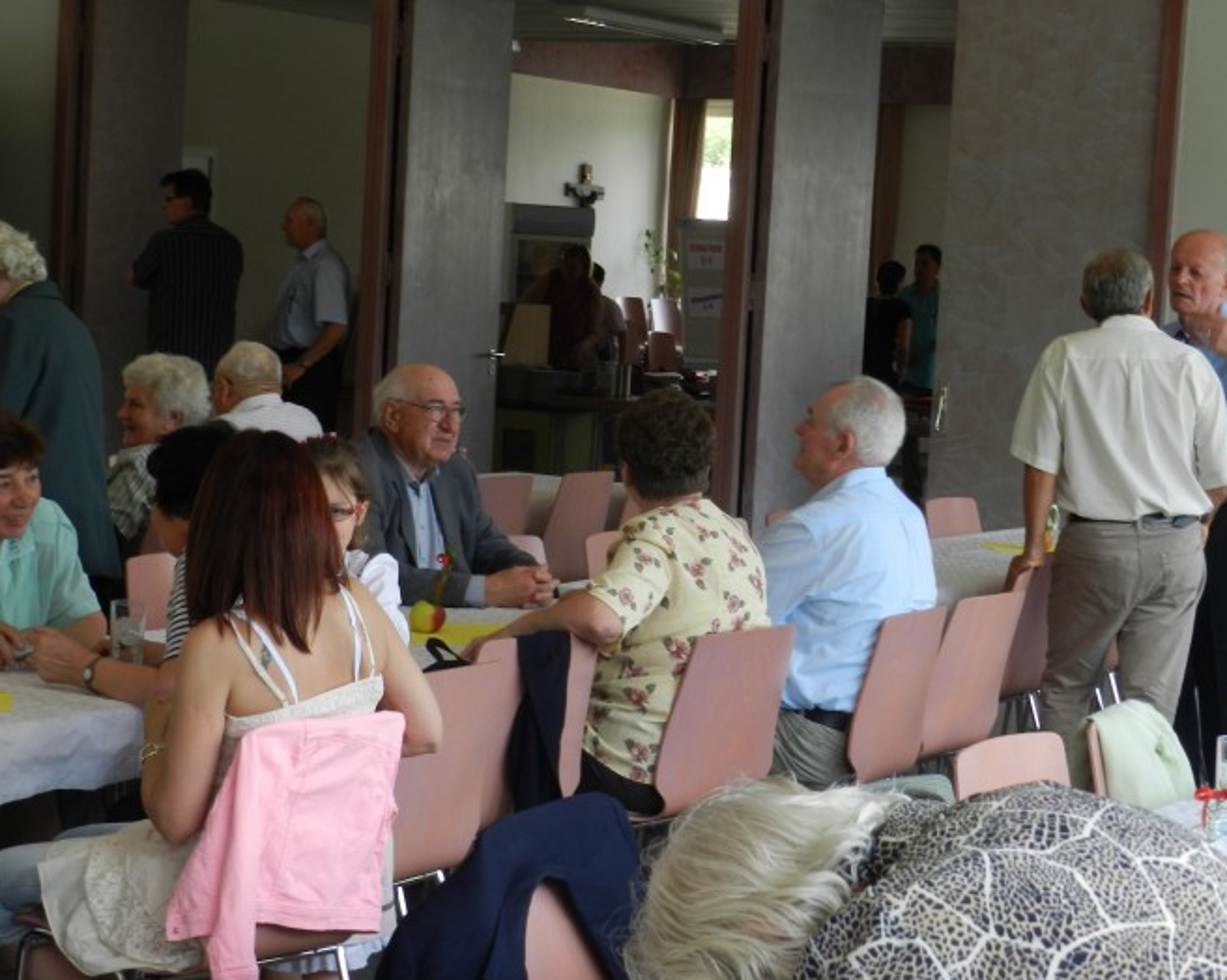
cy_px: 531
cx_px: 681
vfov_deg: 18.9
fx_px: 2940
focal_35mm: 81
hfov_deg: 23.6
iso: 160
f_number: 4.7
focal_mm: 12.1
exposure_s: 1/60
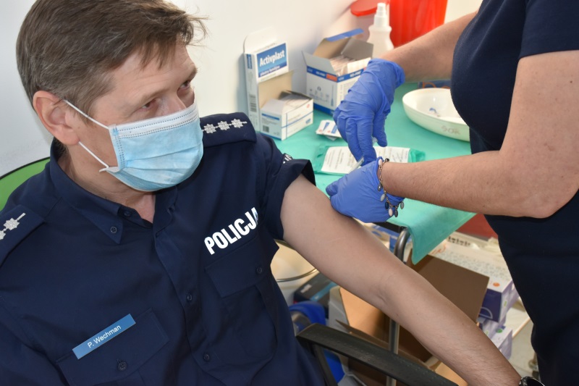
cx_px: 290
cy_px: 193
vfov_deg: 28.1
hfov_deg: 41.1
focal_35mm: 48
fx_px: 772
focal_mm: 32
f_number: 5
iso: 800
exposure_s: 1/100
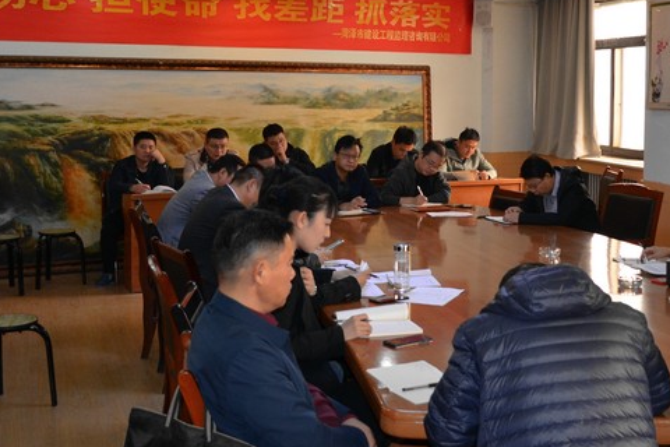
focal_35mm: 45
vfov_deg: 29.5
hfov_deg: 43.5
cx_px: 370
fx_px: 837
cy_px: 129
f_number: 3.5
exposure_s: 1/60
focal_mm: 18
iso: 640
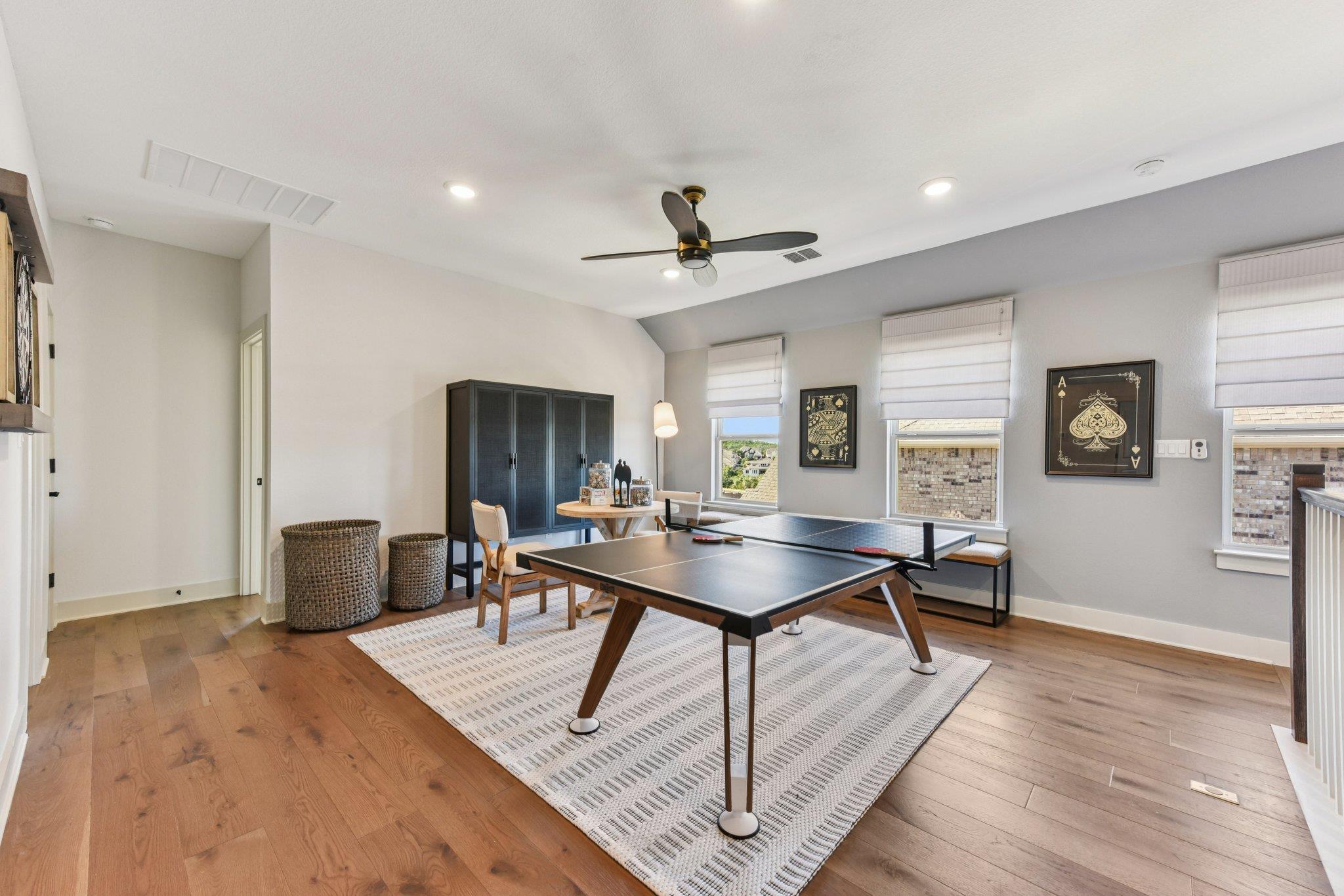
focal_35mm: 14
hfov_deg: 104.2
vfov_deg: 81.2
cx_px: 672
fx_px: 523
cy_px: 448
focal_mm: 14
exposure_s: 1/15
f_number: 8
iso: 400
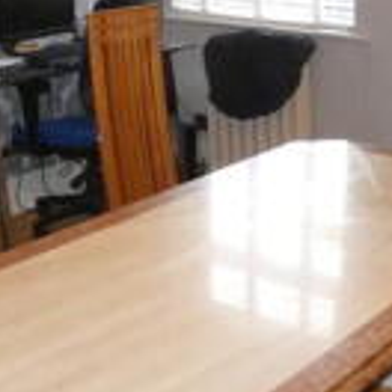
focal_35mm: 78
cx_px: 287
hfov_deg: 22.0
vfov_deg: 22.1
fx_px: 999
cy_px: 141
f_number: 2.8
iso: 640
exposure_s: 1/60
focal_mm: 3.6
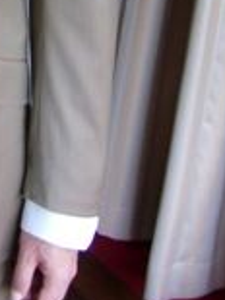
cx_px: -76
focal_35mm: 81
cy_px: -122
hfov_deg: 17.0
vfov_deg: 21.2
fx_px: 703
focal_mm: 4.9
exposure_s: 1/100
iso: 200
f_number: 2.6
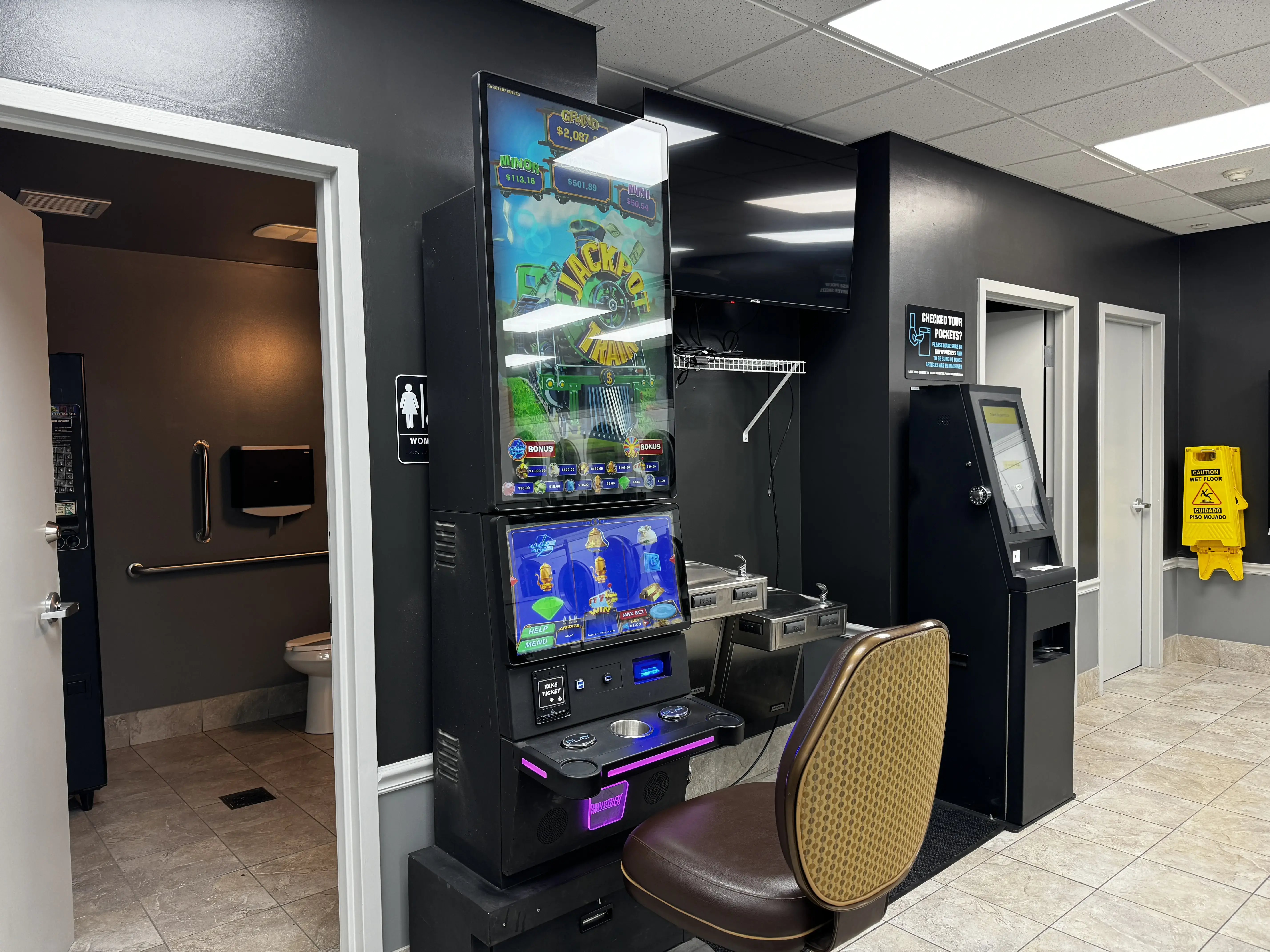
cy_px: 476
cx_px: 635
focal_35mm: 24
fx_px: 881
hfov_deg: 71.6
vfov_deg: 56.8
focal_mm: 6.76
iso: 125
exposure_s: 1/60
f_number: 1.78
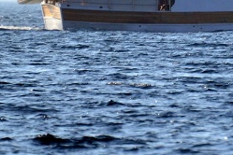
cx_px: 306
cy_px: -89
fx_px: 11649
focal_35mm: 1800
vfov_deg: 0.8
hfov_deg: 1.1
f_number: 5.6
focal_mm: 300
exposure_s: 1/3200
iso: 400
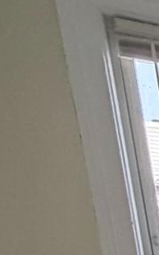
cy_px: 424
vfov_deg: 18.0
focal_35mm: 98
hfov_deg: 7.3
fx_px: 679
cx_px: 706
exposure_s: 1/121
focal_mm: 2.22
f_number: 2.2
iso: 250
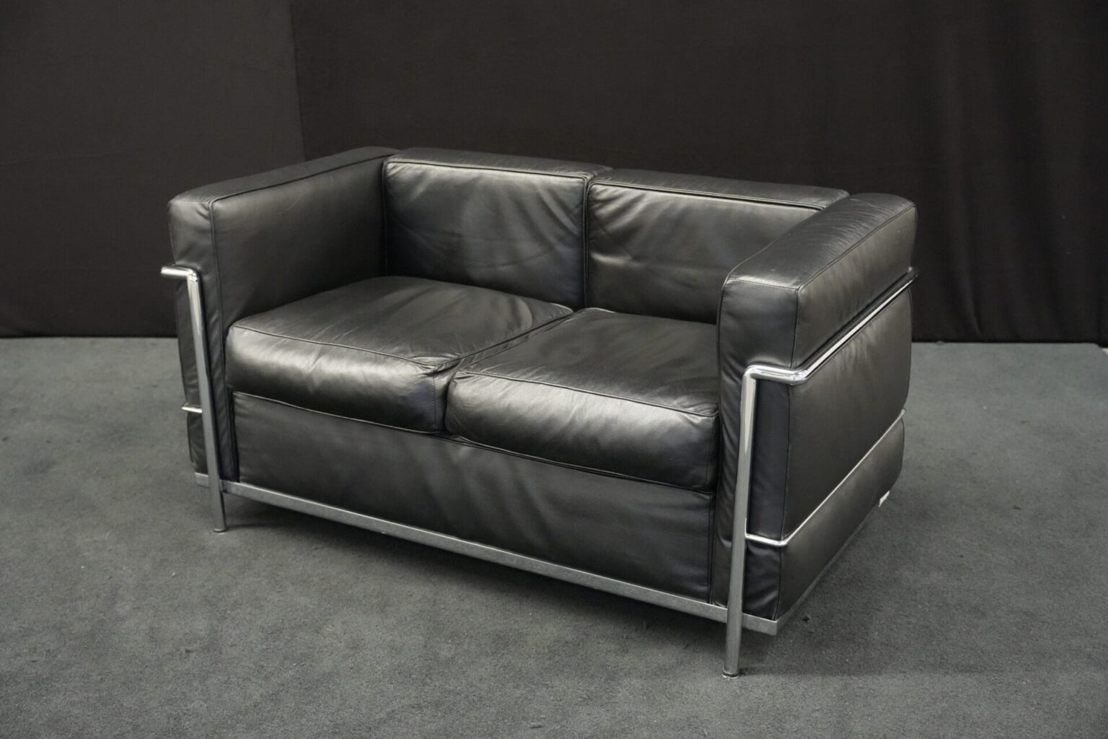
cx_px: 554
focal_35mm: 43
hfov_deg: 45.4
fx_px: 1323
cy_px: 370
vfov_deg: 31.2
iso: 12800
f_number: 4
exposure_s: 1/100
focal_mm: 43
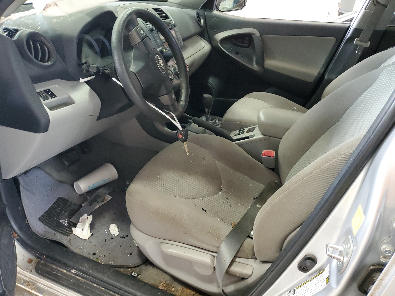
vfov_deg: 53.1
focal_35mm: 26
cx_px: 198
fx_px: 297
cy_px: 148
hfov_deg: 67.3
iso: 320
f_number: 1.5
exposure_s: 1/60.2
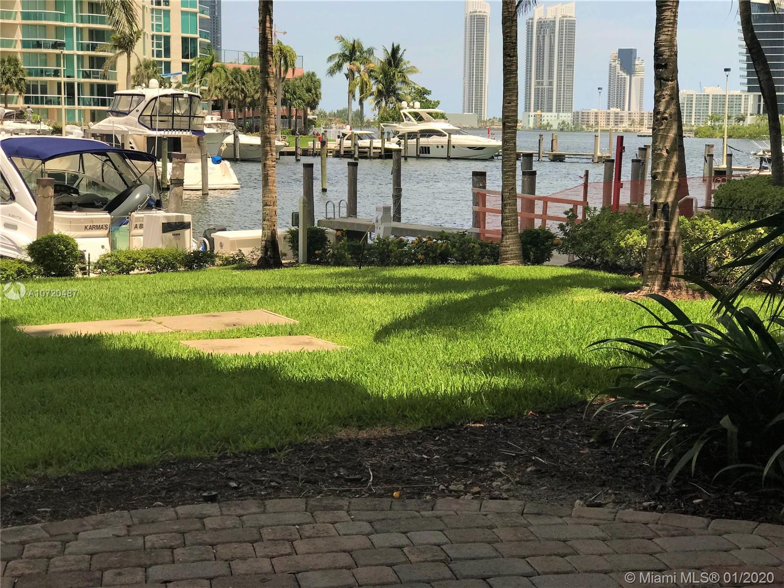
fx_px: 1291
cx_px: 392
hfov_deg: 33.8
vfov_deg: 25.7
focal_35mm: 57
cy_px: 294
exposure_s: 1/1140
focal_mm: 6.6
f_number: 2.8
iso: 20
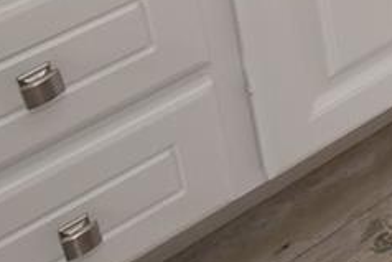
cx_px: 756
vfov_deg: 10.8
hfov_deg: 16.2
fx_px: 1100
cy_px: -429
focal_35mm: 101
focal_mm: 10
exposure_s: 1/80
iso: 800
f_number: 4.5
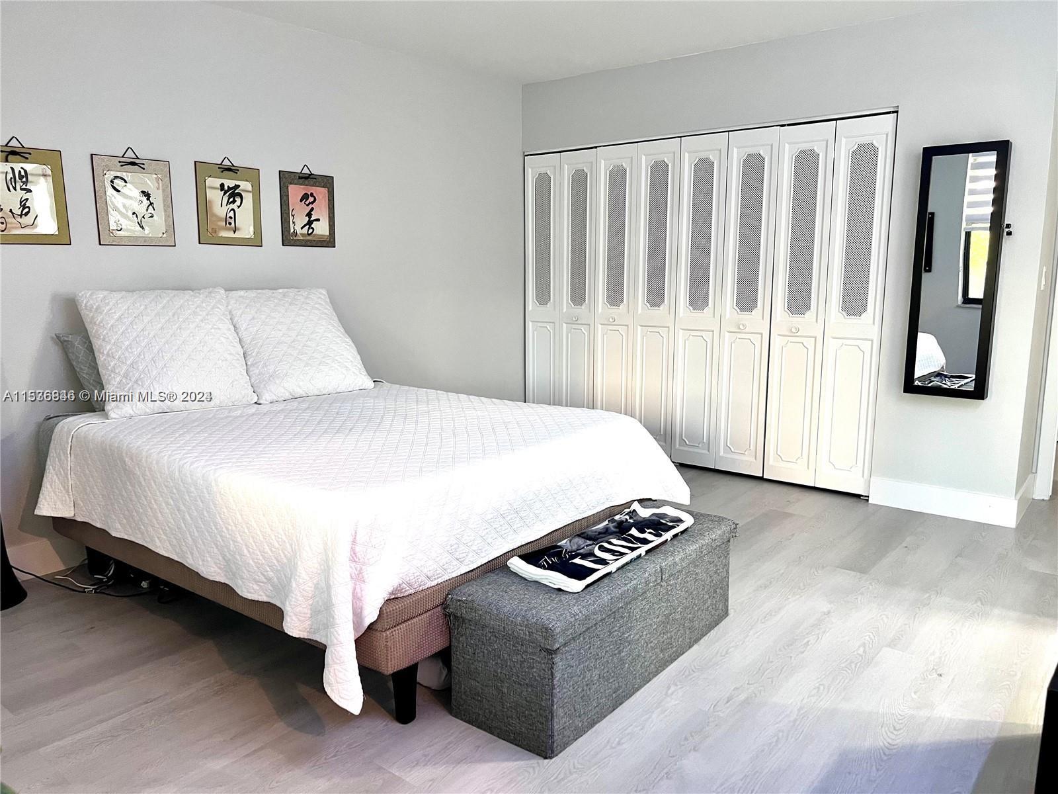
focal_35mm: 26
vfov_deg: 53.1
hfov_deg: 67.3
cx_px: 529
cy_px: 397
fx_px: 795
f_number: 1.5
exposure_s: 1/60
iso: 160
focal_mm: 5.7
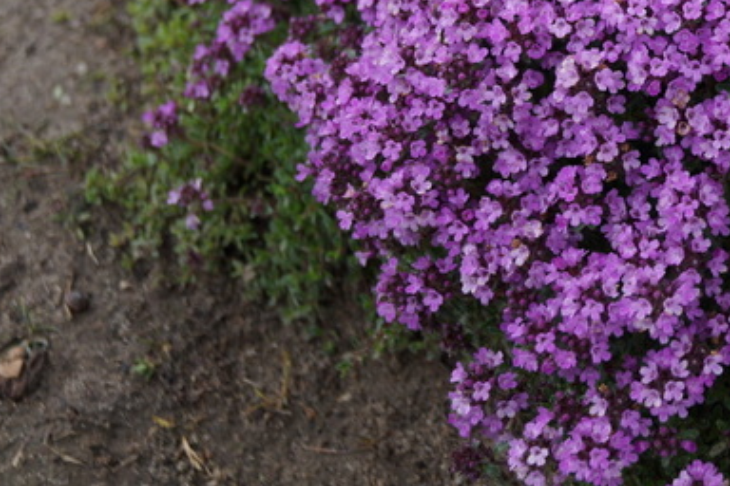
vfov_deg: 11.1
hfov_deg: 16.2
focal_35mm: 123
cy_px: 55
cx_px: 795
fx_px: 2497
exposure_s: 1/160
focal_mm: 35
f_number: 4.5
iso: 100
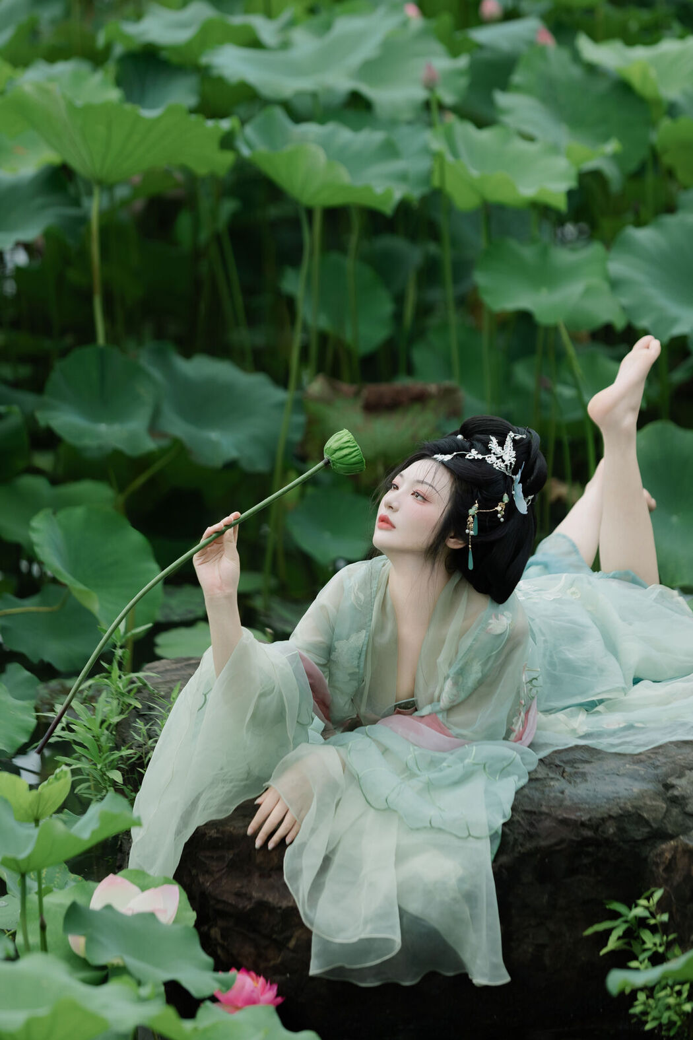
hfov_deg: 8.1
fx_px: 4908
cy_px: 520
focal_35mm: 170
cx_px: 346
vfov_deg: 12.1
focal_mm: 170
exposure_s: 1/640
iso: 100
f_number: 2.8
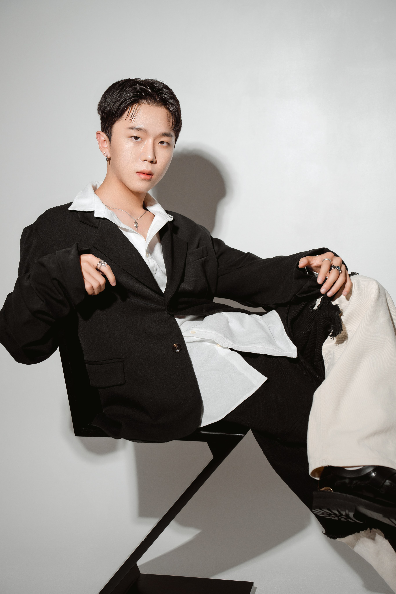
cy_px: 297
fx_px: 825
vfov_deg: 39.6
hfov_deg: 27.0
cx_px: 198
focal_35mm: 50
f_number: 4
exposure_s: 1/125
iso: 320
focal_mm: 50
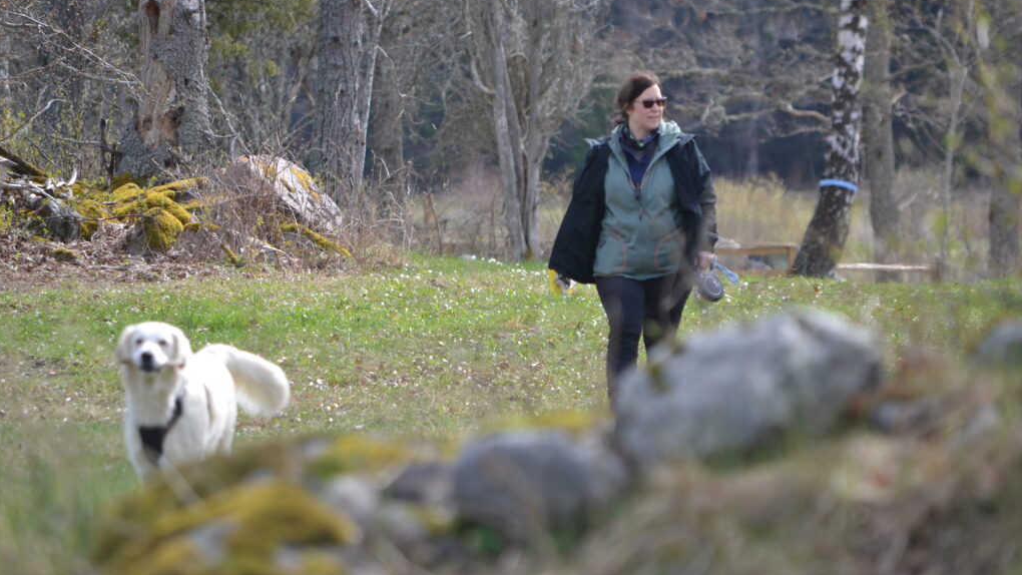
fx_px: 9404
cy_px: 263
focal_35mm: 347
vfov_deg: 3.5
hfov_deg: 6.2
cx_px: 510
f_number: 5.3
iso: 400
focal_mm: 220
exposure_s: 1/640
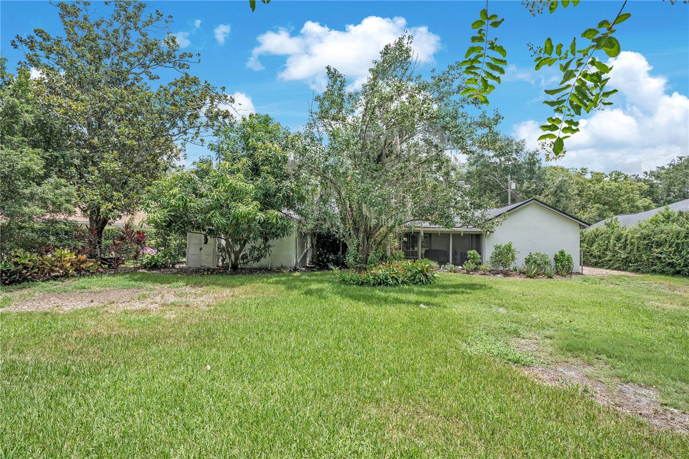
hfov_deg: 96.7
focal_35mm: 16
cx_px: 344
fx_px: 306
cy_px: 230
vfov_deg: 73.7
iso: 100
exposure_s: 1/125
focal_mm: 16
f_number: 9
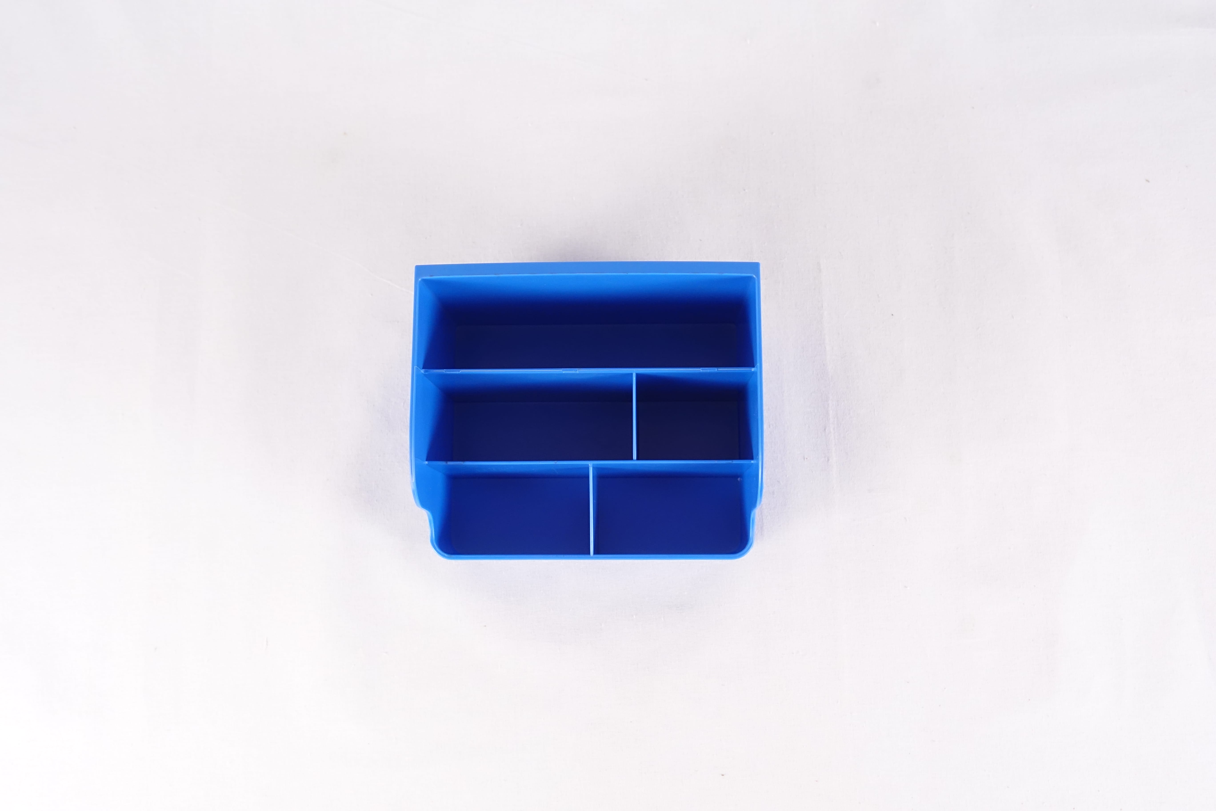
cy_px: 406
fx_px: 1115
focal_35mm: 33
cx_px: 608
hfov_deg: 57.2
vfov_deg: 40.0
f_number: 2.8
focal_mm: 12.2
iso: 640
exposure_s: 1/500
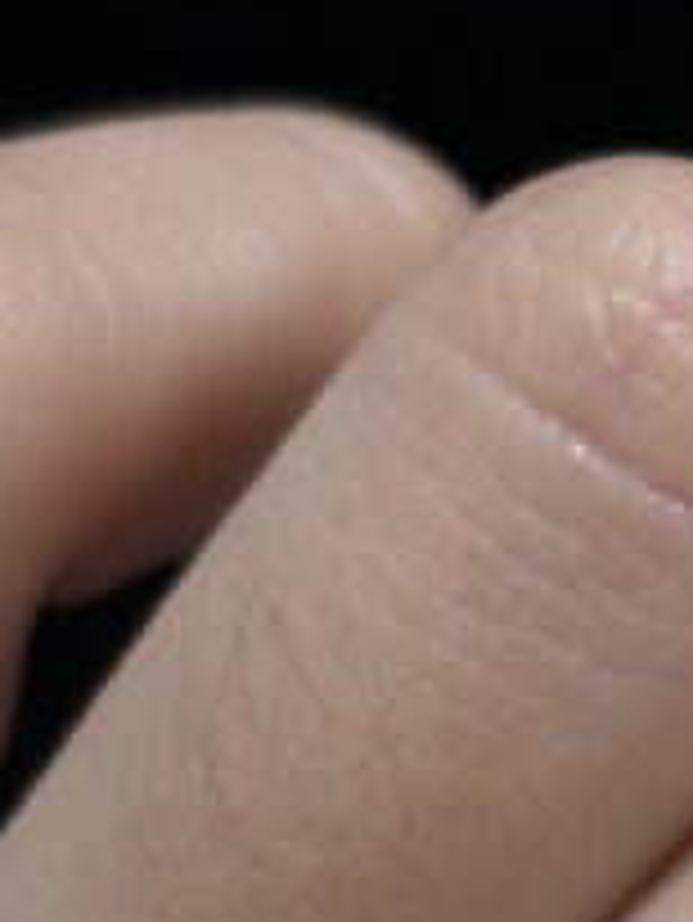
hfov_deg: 7.3
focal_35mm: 203
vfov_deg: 9.6
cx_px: 666
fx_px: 5413
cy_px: 1093
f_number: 1.6
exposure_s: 1/312
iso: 32
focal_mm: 5.96
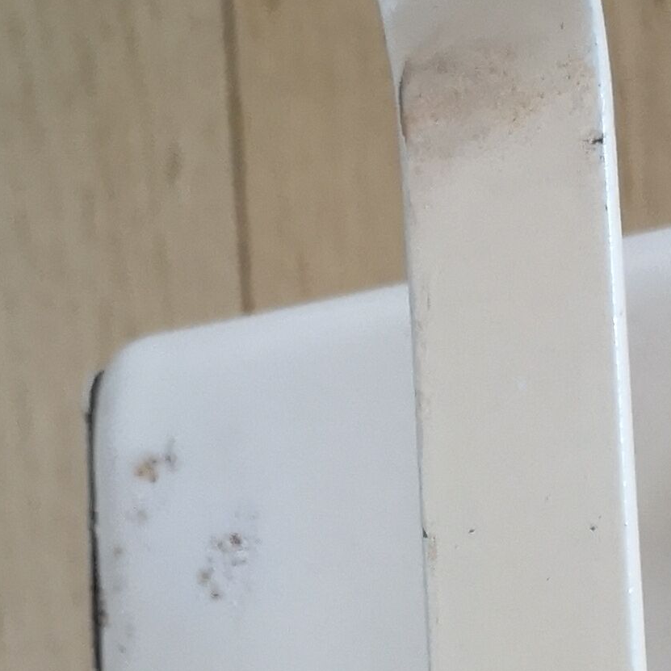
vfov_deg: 14.1
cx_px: 656
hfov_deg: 15.0
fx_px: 2500
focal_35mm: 114
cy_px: 1055
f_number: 1.8
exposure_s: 1/33.3
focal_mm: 3.95
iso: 250
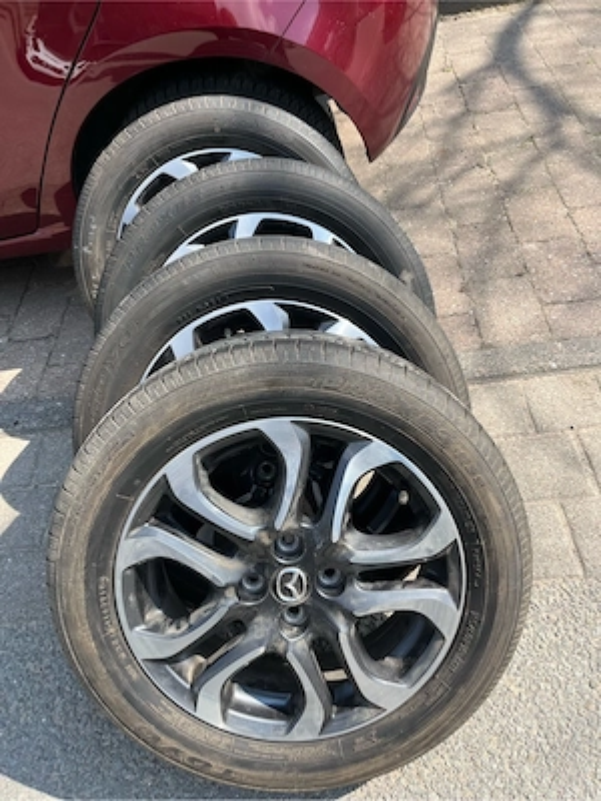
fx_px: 602
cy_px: 400
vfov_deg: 67.3
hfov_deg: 53.1
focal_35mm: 26
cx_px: 300
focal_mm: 5.1
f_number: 1.6
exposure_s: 1/1106
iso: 50
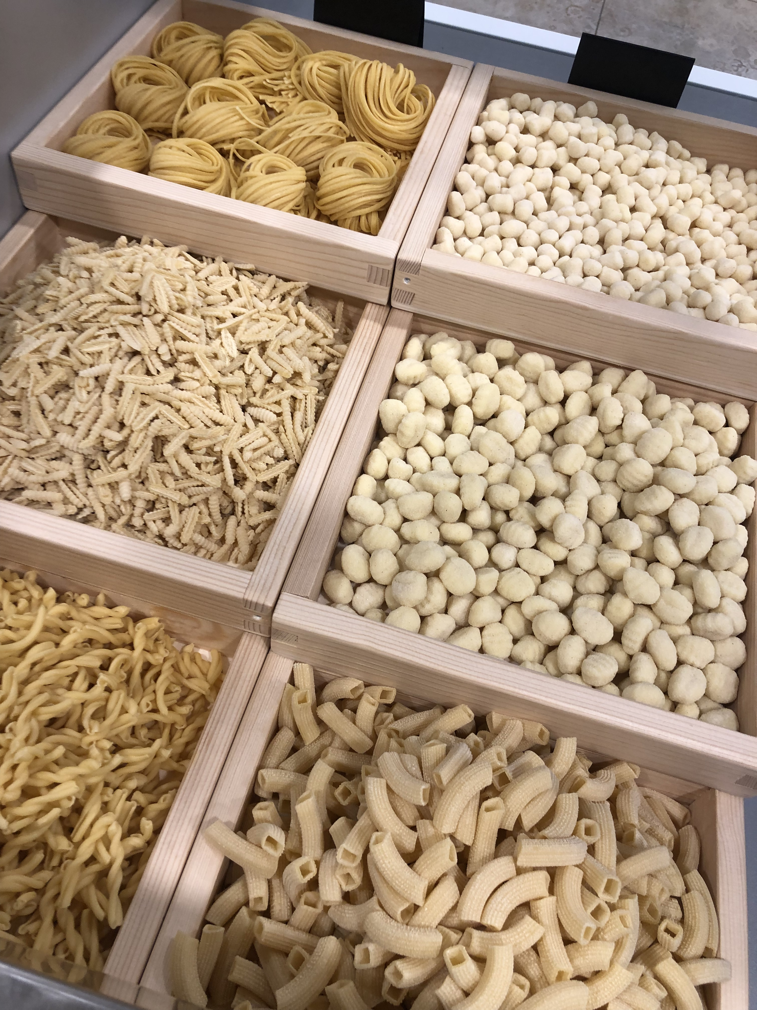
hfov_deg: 49.7
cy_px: 505
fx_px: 816
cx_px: 378
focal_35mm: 28
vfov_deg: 63.4
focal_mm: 4
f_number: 1.8
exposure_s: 1/33
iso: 20
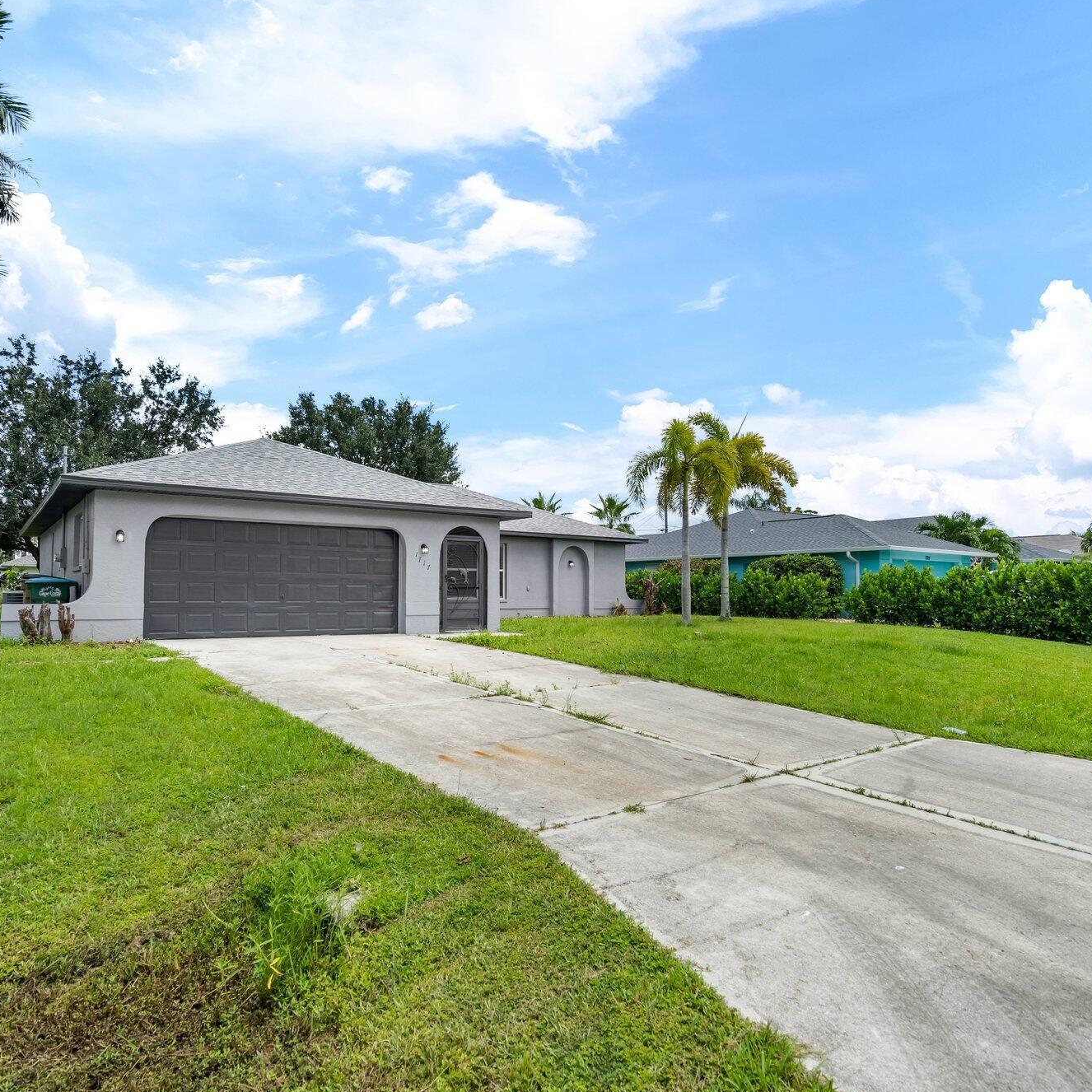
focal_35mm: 21
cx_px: 497
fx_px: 749
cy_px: 558
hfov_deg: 72.0
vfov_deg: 72.1
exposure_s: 1/6400
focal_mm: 16
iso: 320
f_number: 5.6
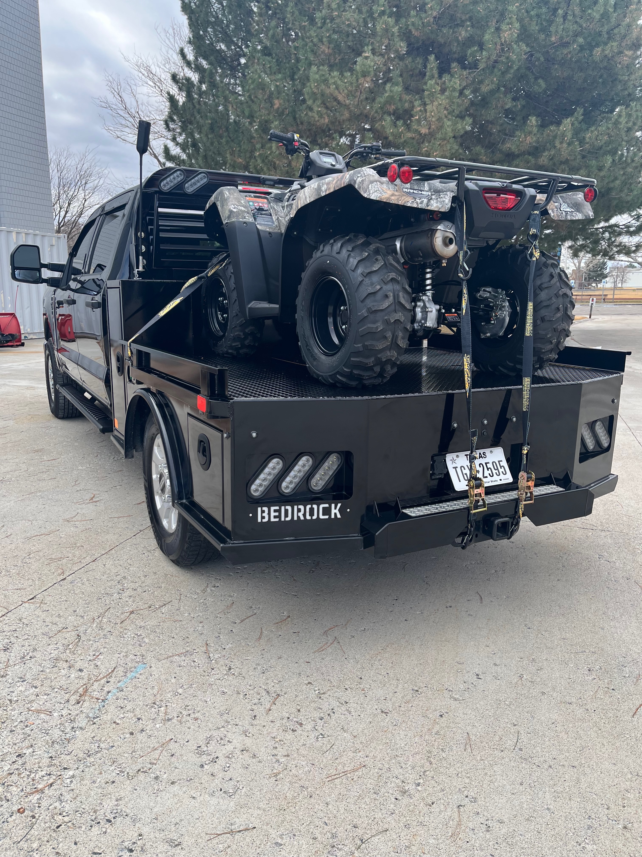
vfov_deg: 67.3
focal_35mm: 26
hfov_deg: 53.1
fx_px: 643
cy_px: 428
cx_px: 321
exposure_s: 1/705
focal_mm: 5.1
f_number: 1.6
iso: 50
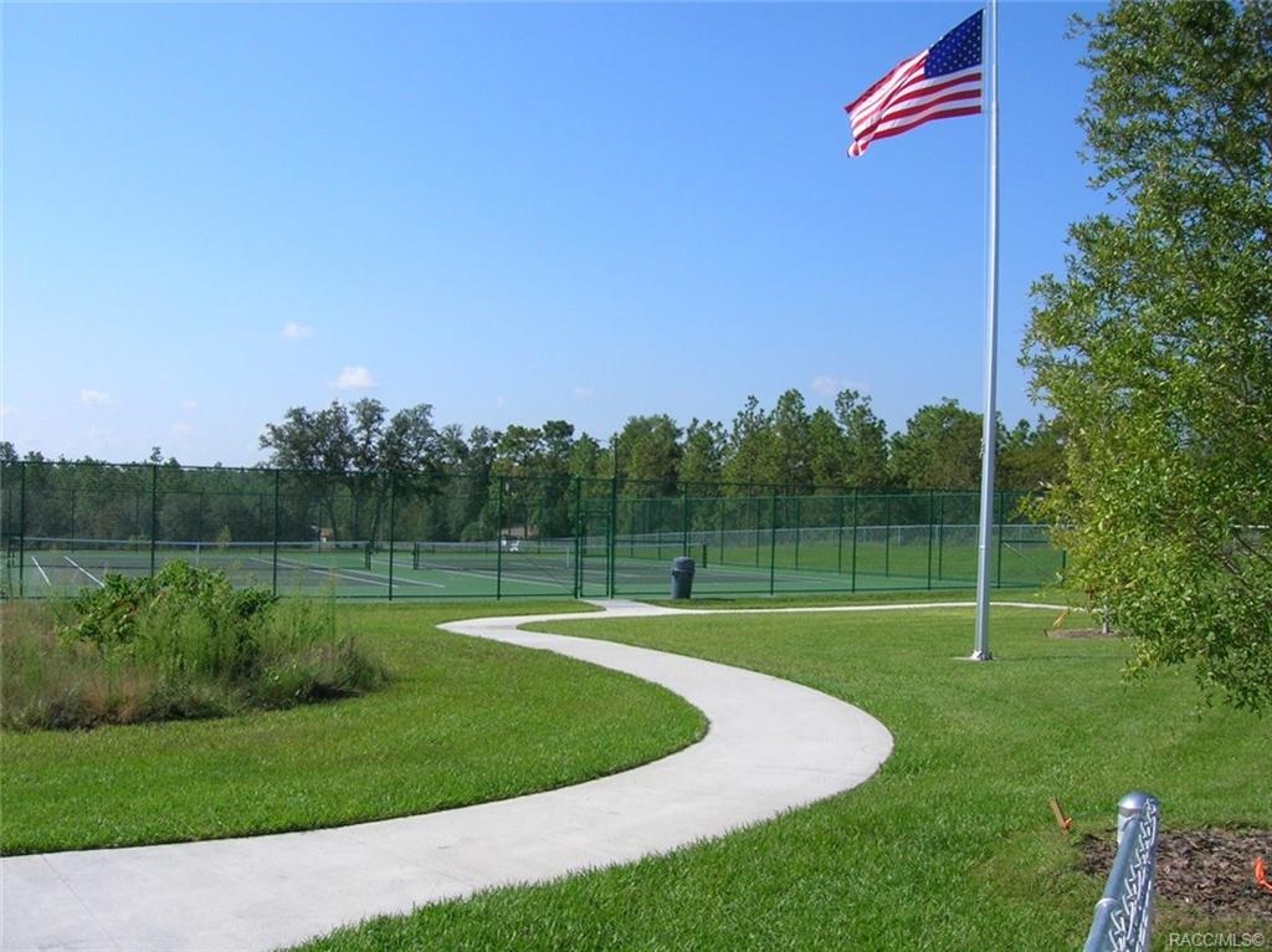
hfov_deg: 54.0
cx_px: 636
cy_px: 476
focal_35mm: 34
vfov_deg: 41.7
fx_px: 1248
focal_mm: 5.7
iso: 50
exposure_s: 1/461
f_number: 4.9
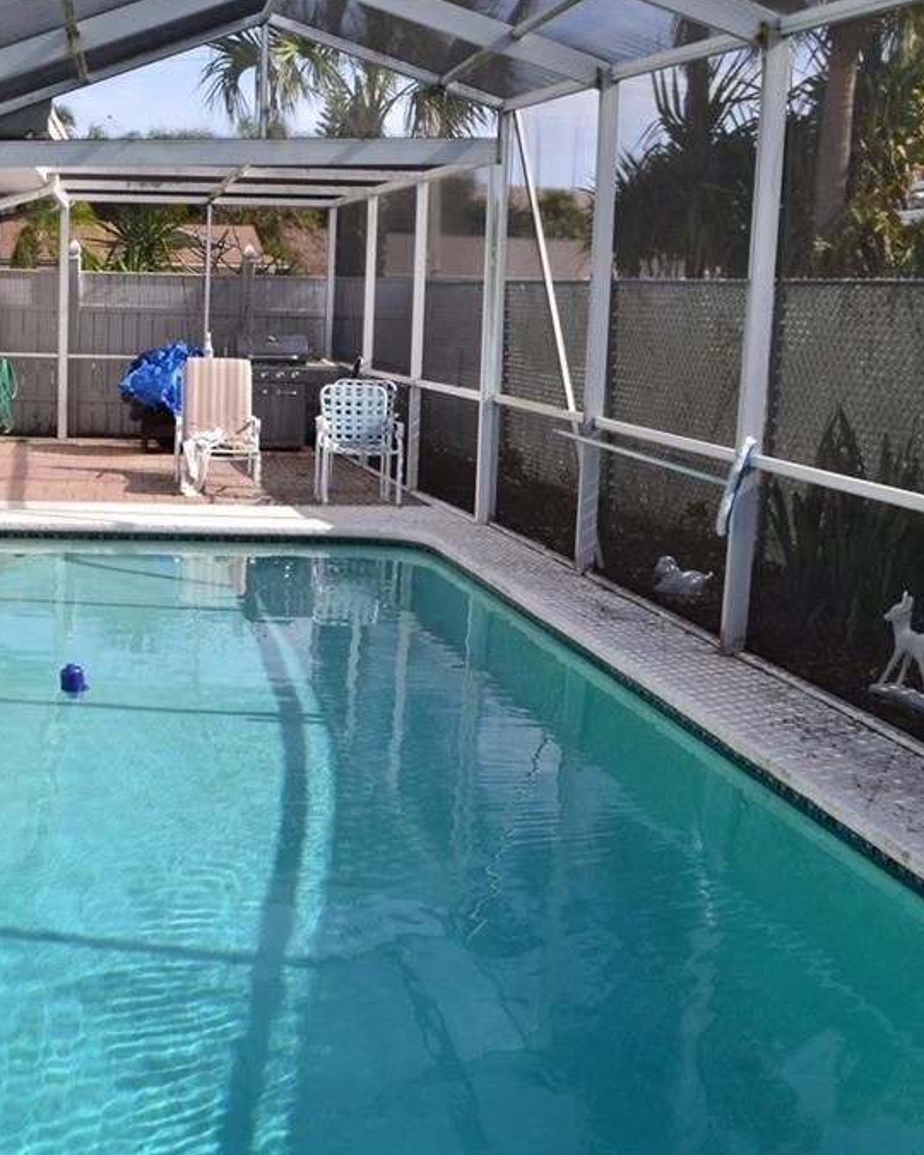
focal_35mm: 47
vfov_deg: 39.5
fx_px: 1607
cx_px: 159
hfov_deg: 31.1
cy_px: 575
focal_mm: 22
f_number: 10
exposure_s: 1/250
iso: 400
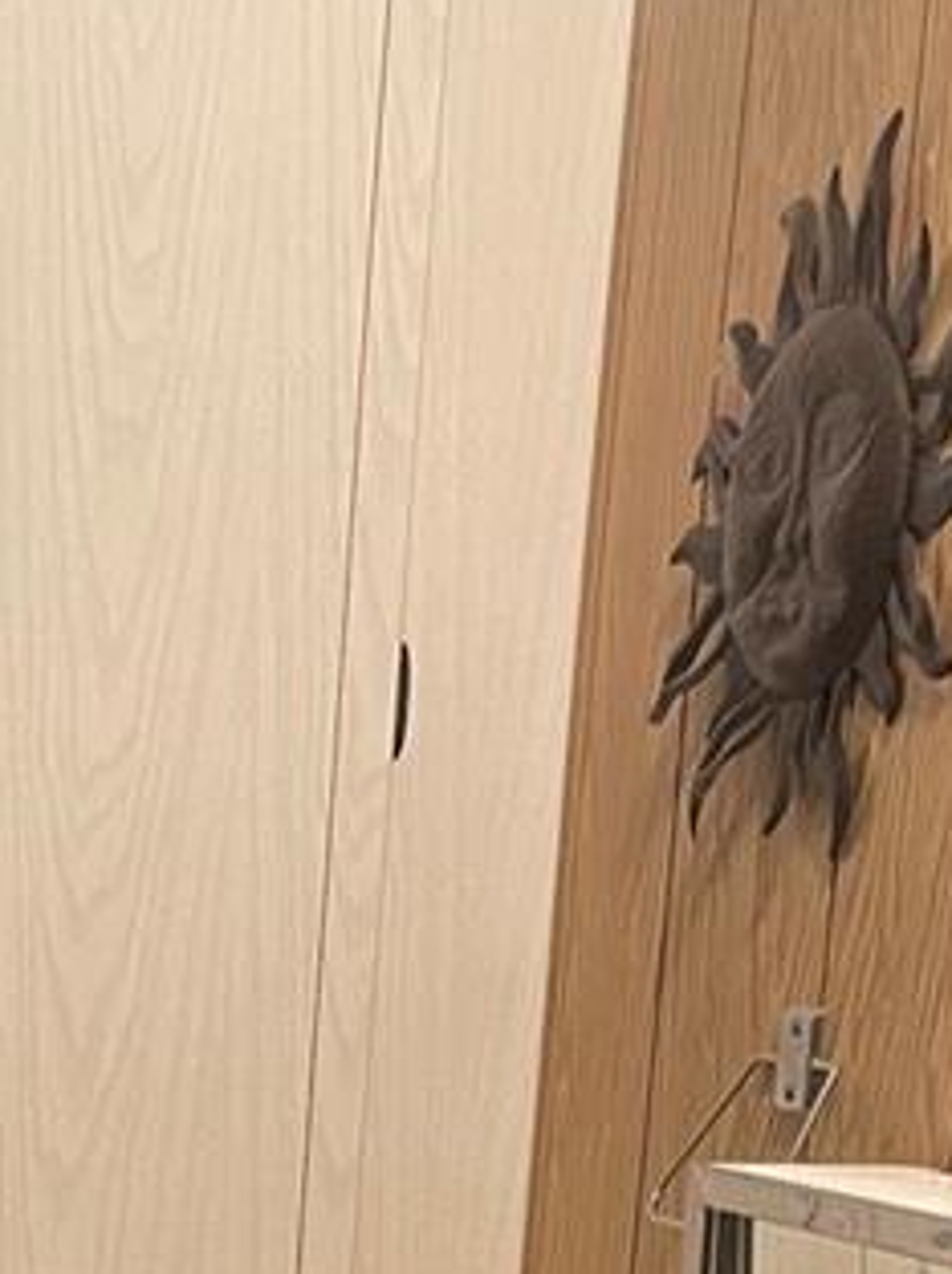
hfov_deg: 14.6
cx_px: -354
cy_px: 1612
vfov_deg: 19.1
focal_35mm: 96
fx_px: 3527
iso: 250
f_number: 1.6
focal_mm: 5.1
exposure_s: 1/60
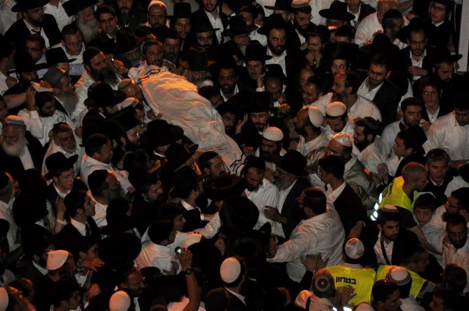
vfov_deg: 7.0
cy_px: 156
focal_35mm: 195
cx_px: 234
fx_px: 2537
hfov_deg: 10.6
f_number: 5.6
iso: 800
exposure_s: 1/60
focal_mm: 130
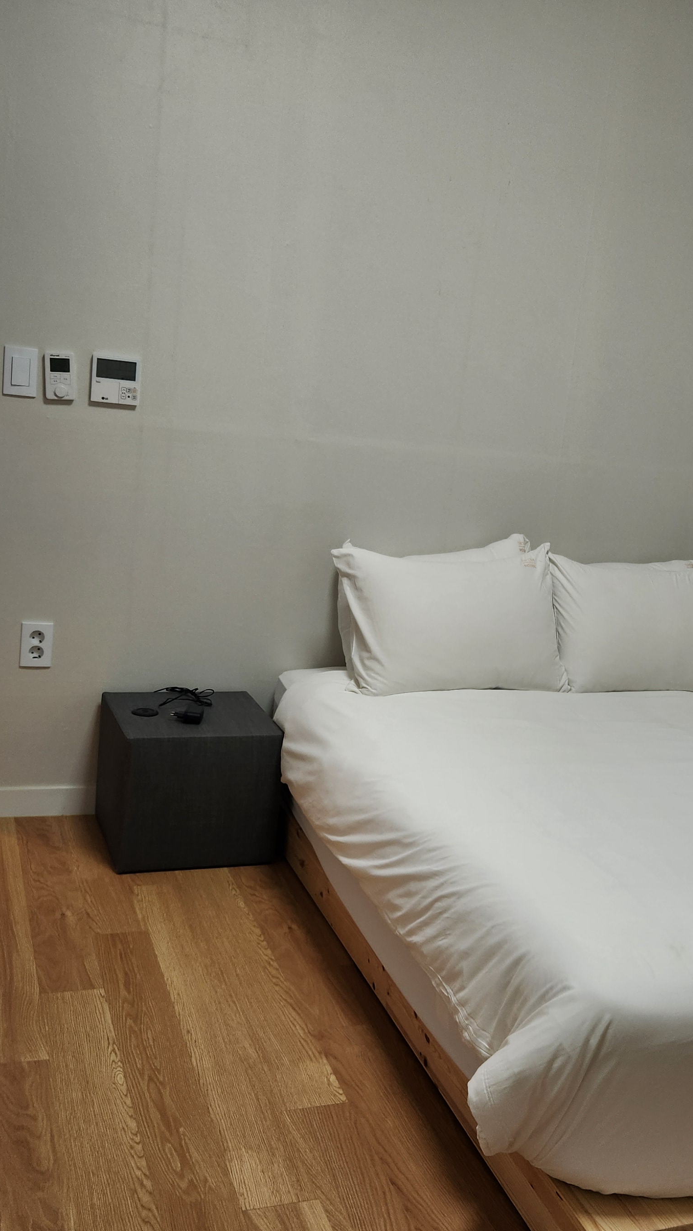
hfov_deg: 31.8
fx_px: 1209
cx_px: 442
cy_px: 616
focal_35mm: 37
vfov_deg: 54.0
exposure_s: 1/120
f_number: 1.8
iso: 64
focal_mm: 5.4
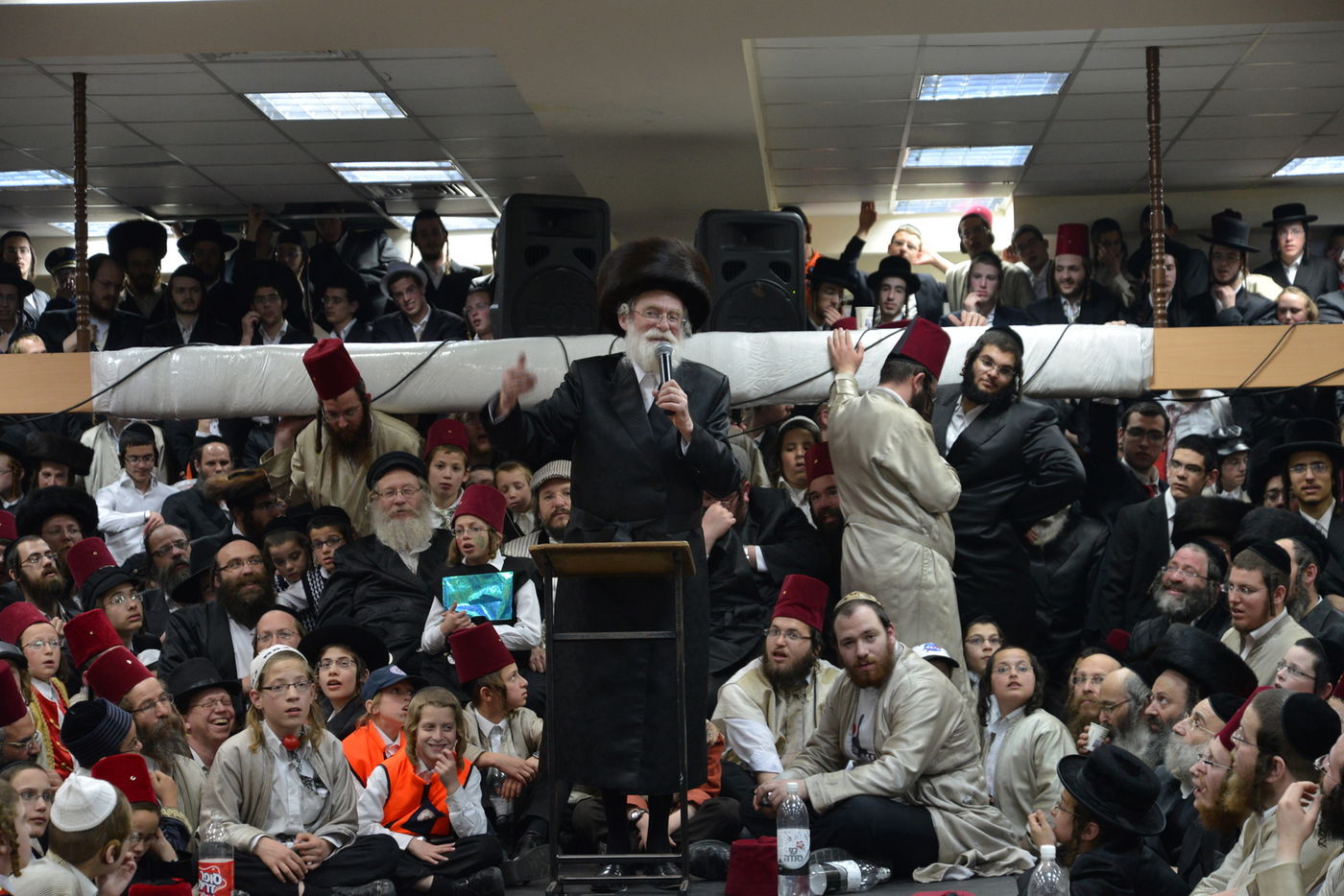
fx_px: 2614
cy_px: 448
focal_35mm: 70
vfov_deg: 19.5
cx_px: 672
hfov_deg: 28.8
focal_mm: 70
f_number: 4.5
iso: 1600
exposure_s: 1/60
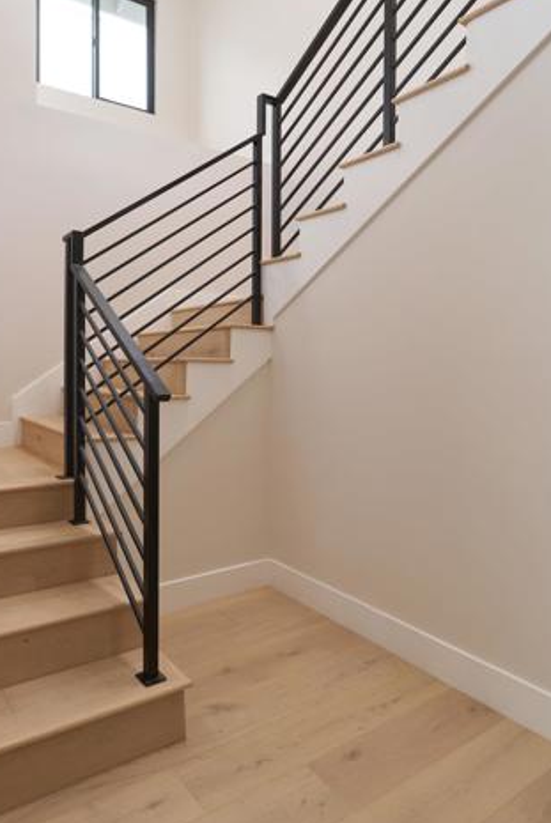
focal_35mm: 23
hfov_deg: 54.7
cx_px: 183
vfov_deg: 76.3
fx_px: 520
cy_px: 350
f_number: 8
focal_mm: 16.5
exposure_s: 1/40
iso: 400
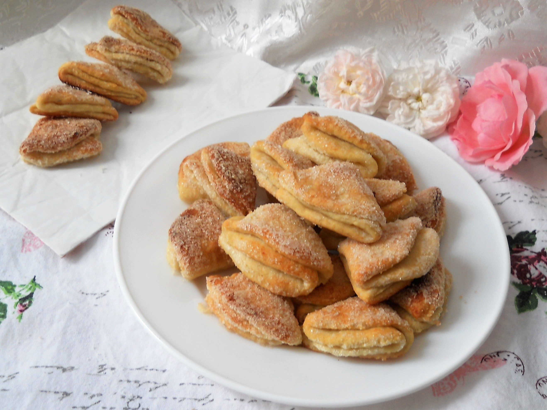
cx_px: 274
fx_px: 648
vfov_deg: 35.1
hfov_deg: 45.8
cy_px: 205
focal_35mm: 41
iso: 80
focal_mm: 6.72
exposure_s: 1/40
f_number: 3.1
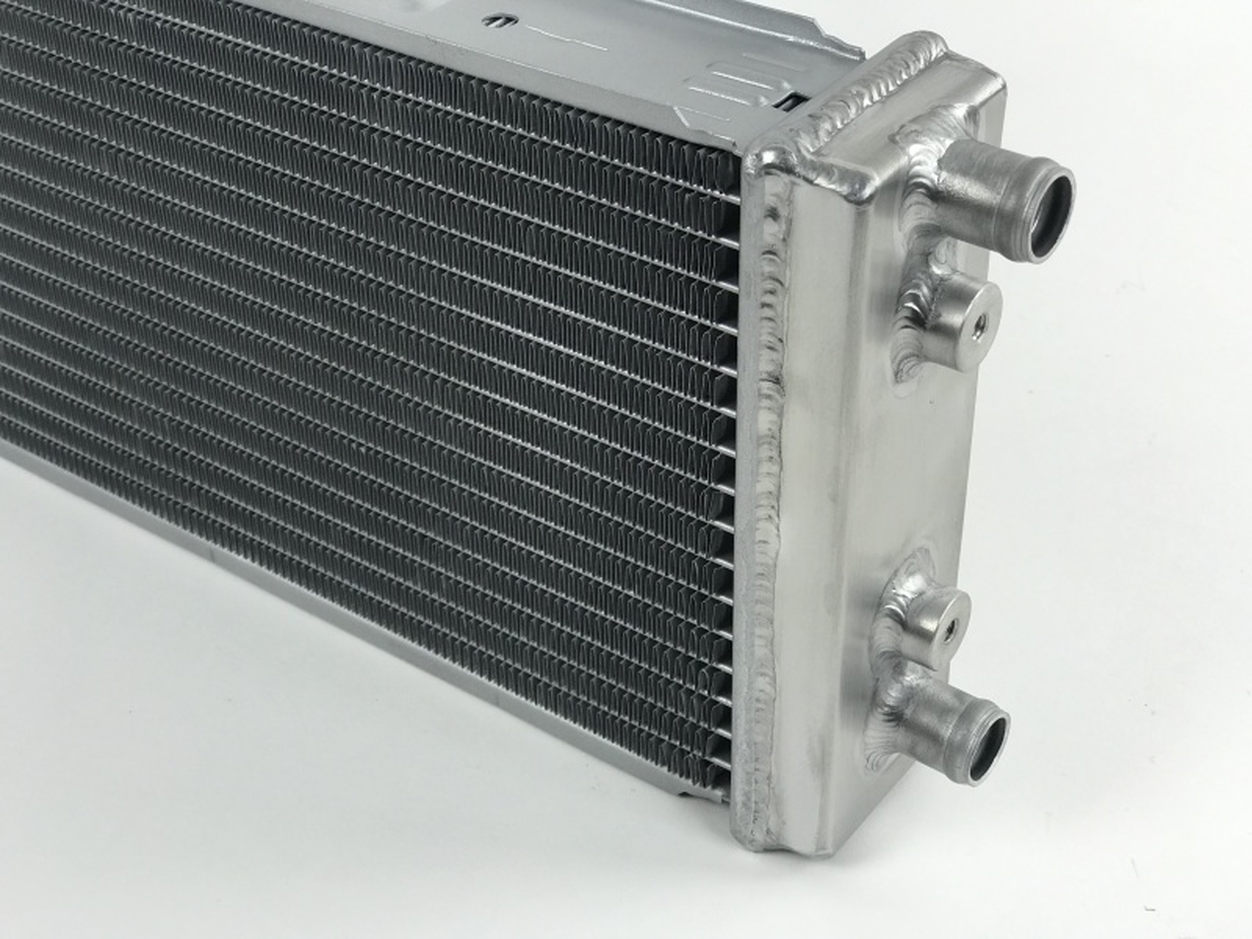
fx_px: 2062
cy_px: 470
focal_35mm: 57
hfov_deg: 33.8
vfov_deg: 25.7
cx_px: 626
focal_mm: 6.6
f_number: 2.8
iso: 20
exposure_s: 1/60
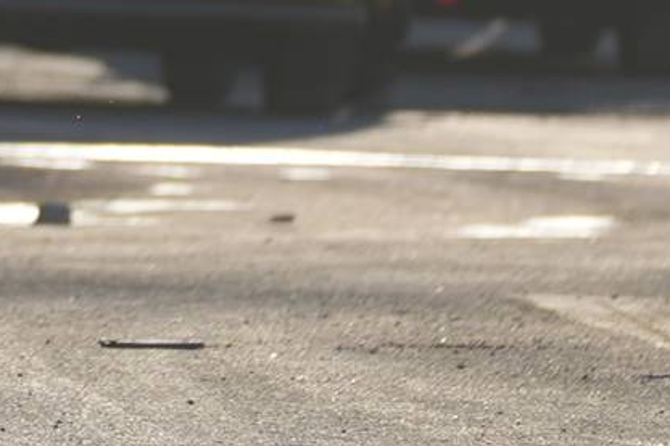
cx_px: 148
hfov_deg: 2.2
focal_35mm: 923
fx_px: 17170
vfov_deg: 1.5
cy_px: -322
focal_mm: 200
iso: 100
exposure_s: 1/2500
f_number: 2.8
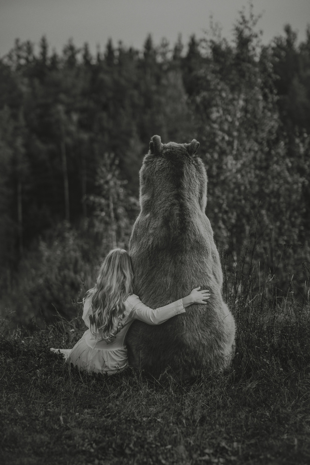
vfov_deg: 24.2
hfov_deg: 16.3
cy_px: 232
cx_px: 155
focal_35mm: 84
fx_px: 1085
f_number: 1.8
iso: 400
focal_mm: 56
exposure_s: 1/4400
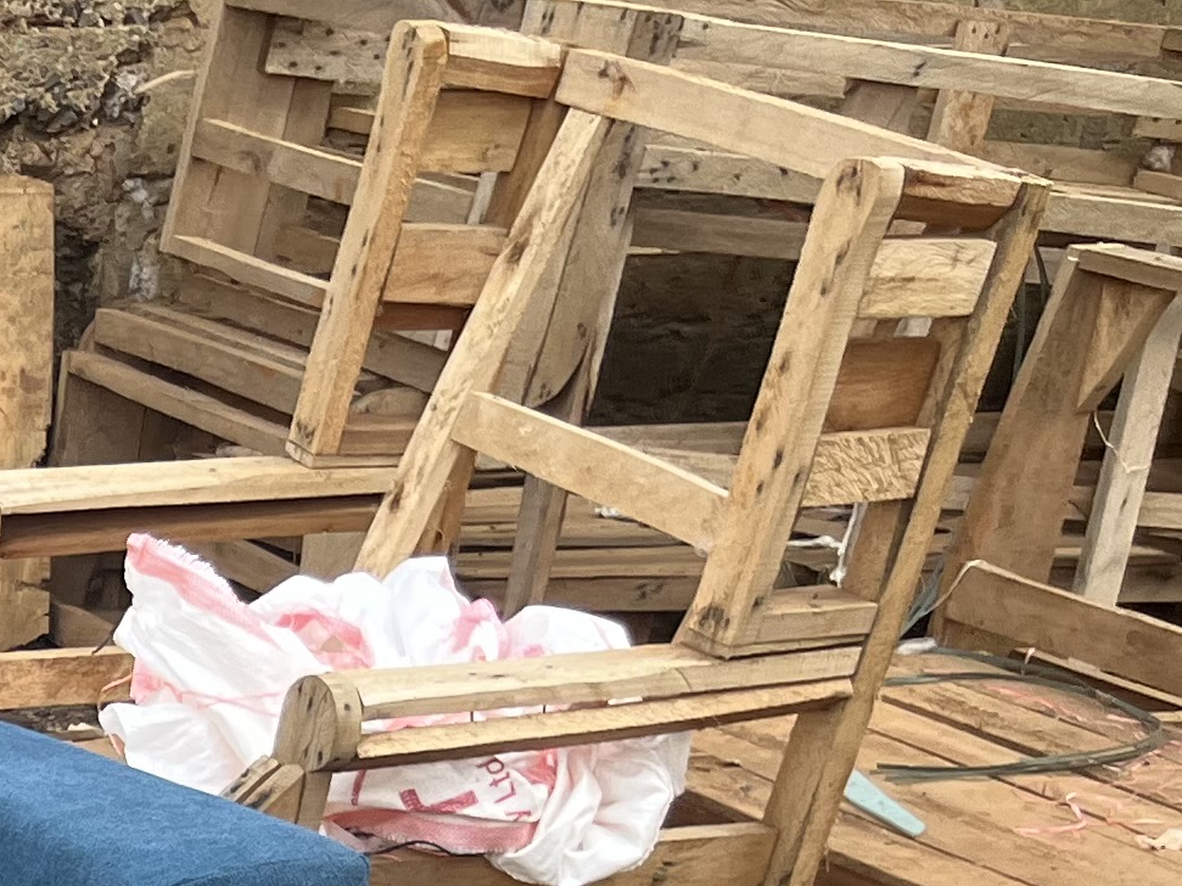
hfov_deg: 15.2
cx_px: -1083
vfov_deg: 12.9
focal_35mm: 108
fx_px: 3687
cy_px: 1394
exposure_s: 1/360
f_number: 1.6
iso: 50
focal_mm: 5.1
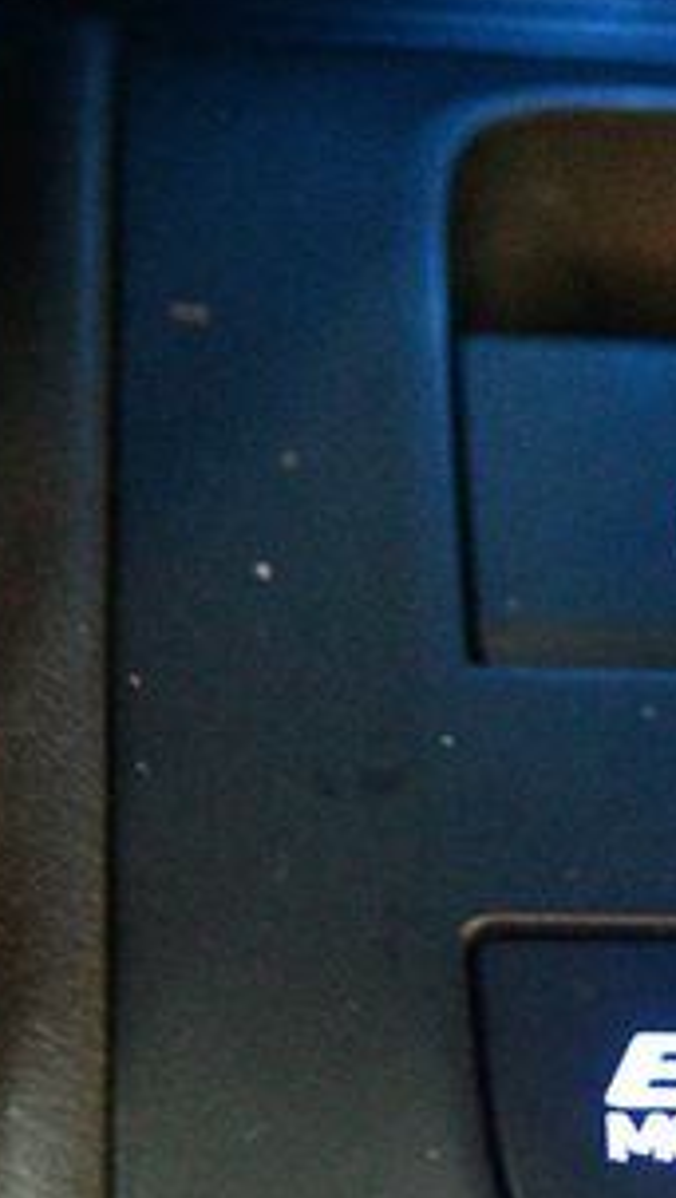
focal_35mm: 106
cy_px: 751
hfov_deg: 11.2
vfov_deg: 20.1
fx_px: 3369
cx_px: 826
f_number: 4.8
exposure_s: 1/10
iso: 12800
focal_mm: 32
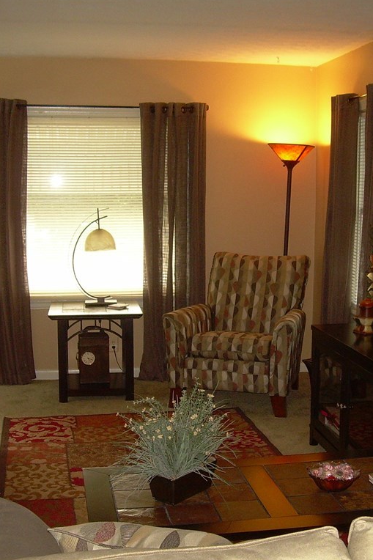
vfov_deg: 37.5
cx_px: 210
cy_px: 279
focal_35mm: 53
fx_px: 824
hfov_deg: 25.5
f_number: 2.8
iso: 154
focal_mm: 6.3
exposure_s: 1/60
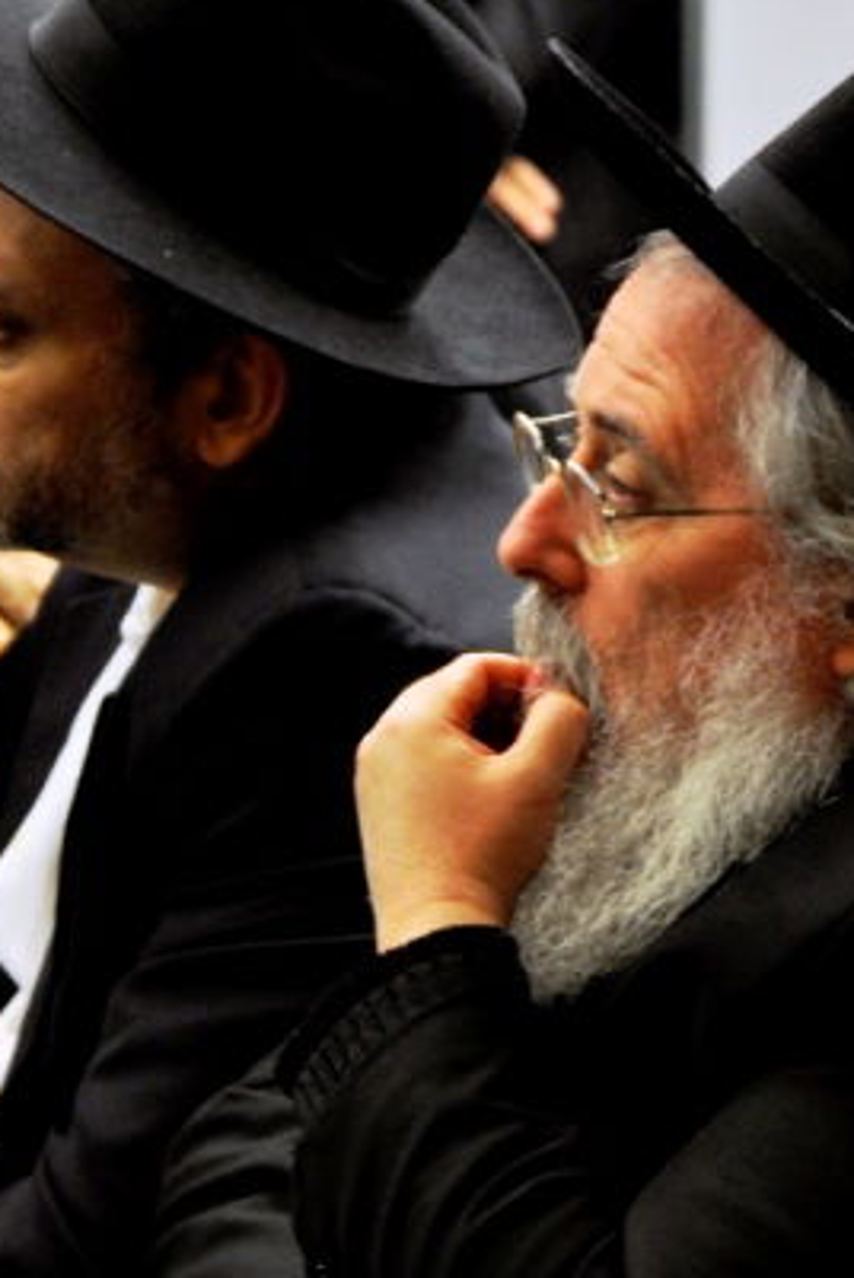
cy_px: 671
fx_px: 7424
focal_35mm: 209
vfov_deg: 9.8
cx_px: 819
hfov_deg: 6.6
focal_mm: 70
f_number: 4
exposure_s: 1/30
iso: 800
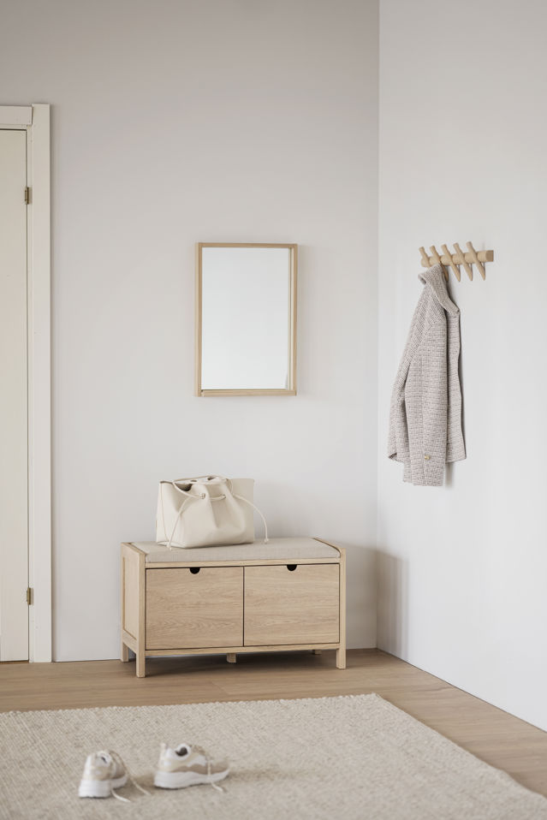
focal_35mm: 85
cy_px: 410
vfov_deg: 23.9
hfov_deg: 16.1
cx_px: 274
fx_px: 1936
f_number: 1.8
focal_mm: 85
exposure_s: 1/125
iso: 320
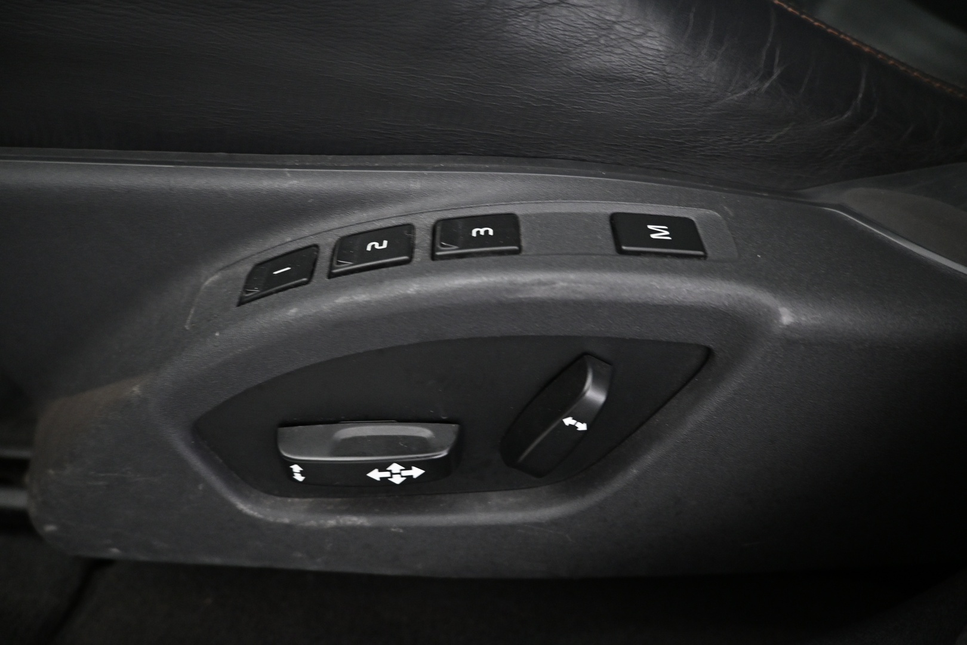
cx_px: 484
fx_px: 645
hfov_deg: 73.7
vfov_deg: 53.1
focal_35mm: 24
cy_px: 322
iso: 1600
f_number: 3.5
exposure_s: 1/15
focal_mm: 16
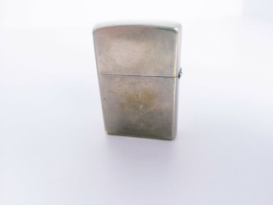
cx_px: 136
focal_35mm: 27
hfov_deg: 65.3
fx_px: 213
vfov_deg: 51.4
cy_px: 102
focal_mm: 3.95
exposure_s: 1/33.3
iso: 160
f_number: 1.8
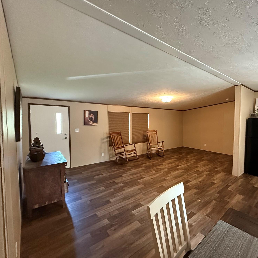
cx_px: 170
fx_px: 143
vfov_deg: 84.0
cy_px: 128
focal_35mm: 17
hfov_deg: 81.4
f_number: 2.2
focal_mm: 2.22
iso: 1000
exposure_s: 1/60
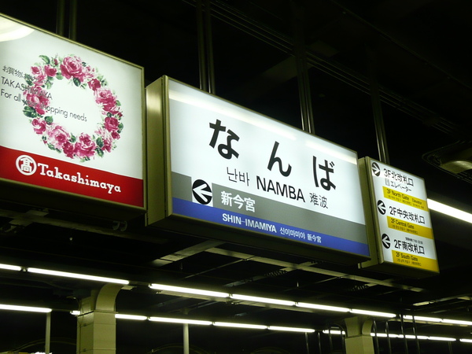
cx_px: 236
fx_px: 614
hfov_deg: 42.1
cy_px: 177
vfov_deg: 32.2
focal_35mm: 45
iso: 100
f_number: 3.4
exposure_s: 1/50
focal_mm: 4.9
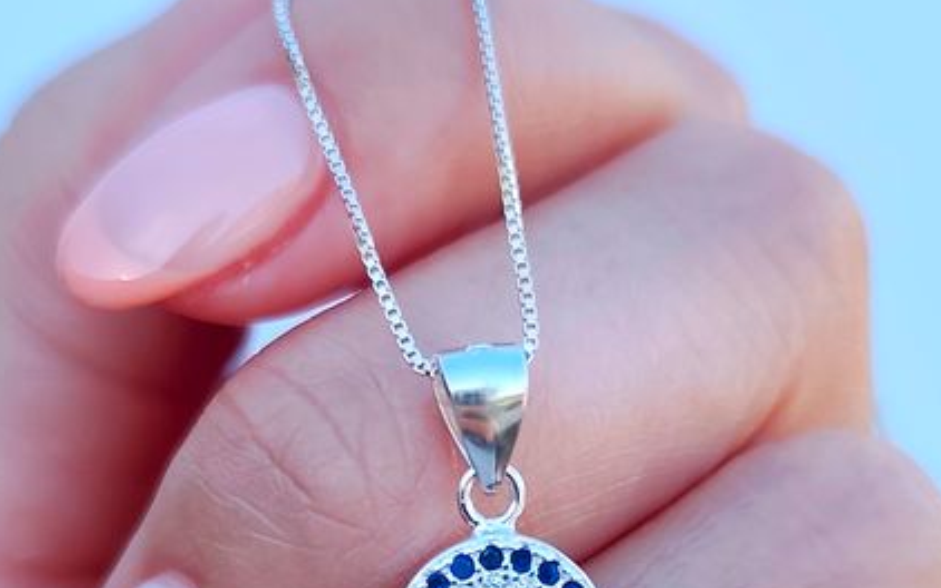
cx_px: 486
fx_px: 1898
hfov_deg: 27.8
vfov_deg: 17.0
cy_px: 655
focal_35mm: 74
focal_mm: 6.19
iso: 50
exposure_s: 1/134
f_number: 1.65
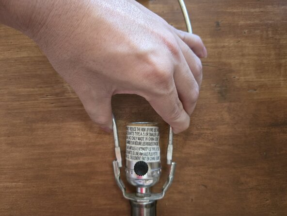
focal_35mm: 23
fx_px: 191
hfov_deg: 73.9
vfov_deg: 58.9
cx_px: 144
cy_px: 108
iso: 1000
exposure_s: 1/60
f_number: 1.8
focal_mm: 5.4
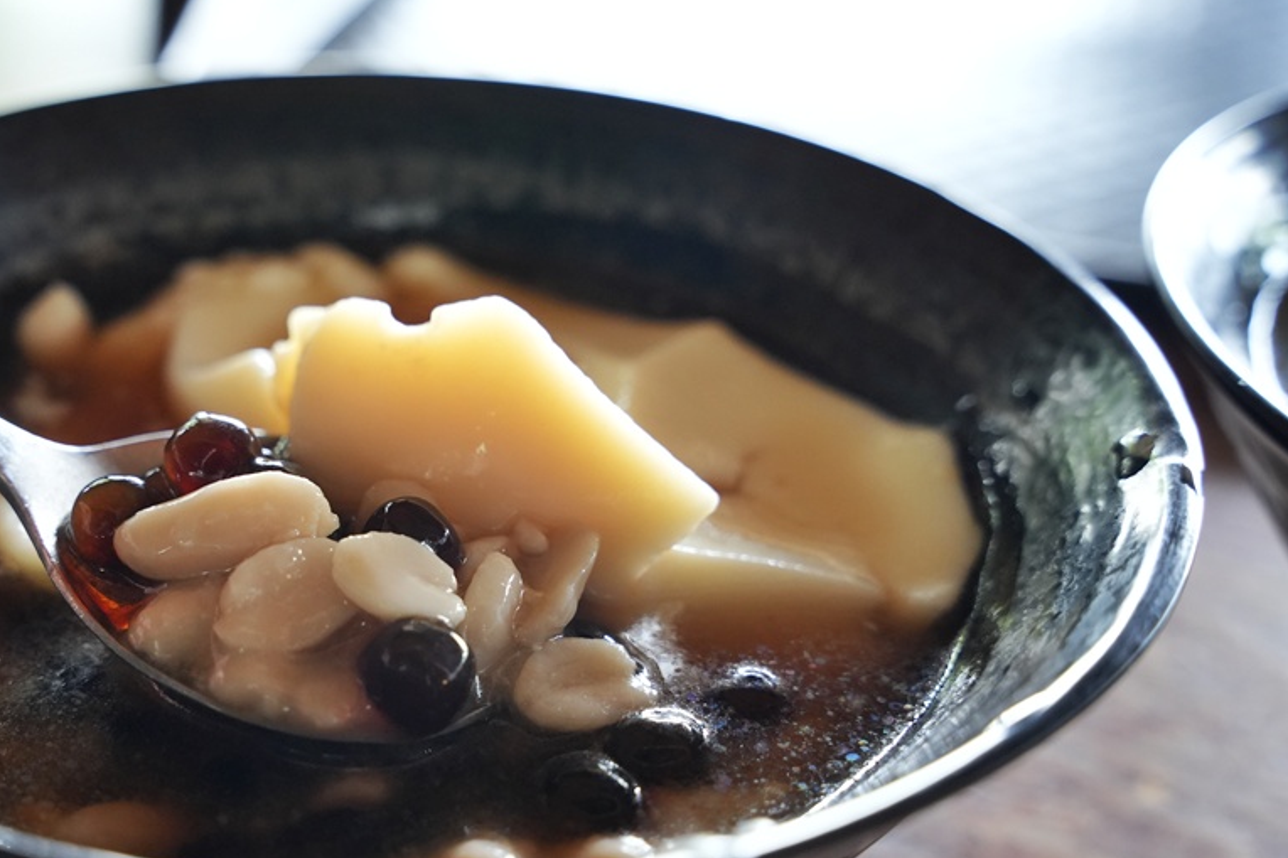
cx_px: 428
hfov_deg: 33.4
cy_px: 525
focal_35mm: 59
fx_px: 2125
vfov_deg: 22.8
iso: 3200
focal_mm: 44.3
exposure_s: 1/160
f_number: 5
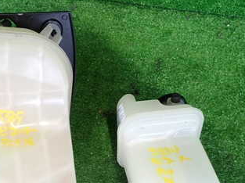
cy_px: 115
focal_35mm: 48
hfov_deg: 38.7
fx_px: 339
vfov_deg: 30.1
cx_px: 61
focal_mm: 4.5
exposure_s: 1/30
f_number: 2
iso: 200
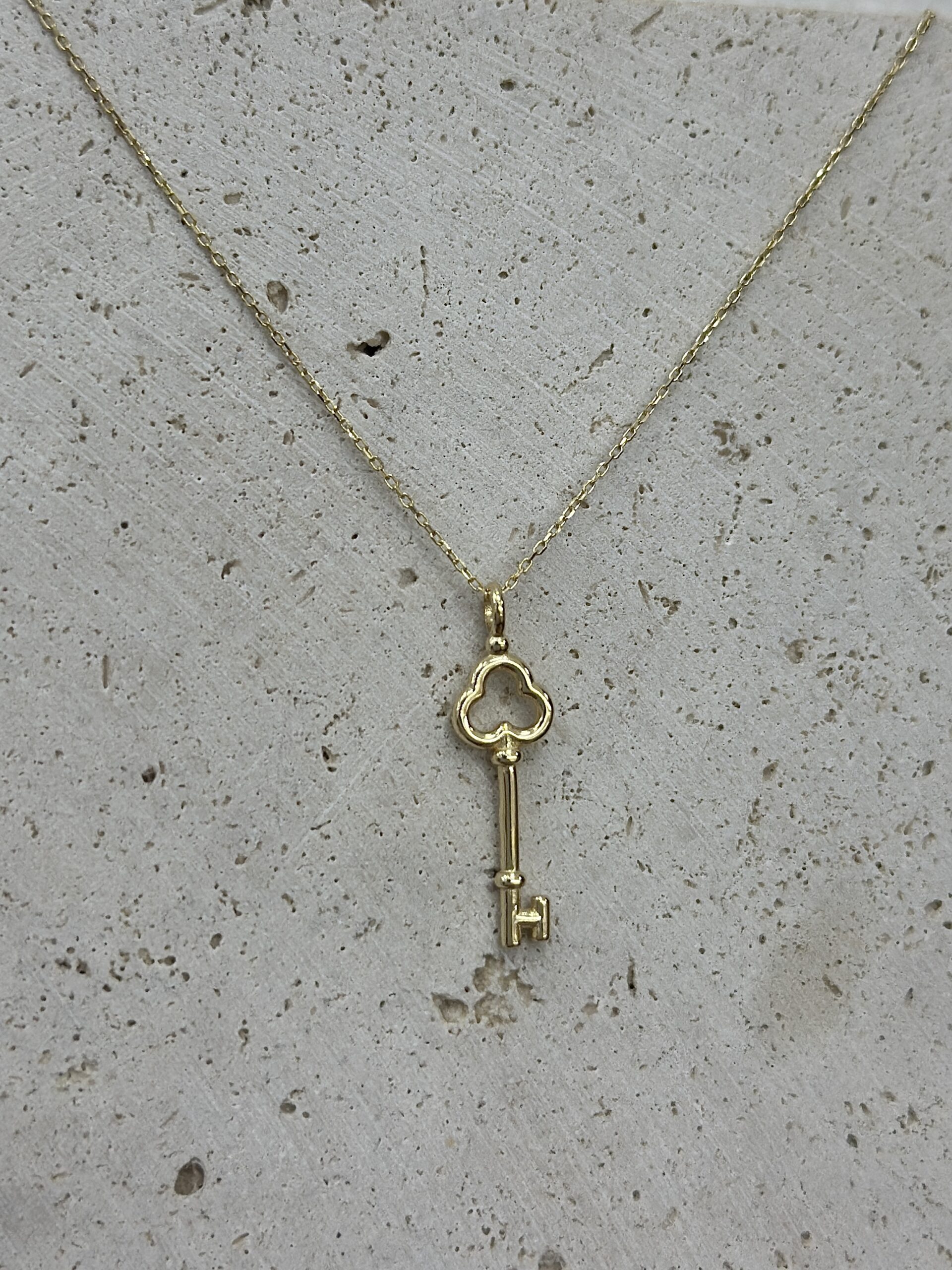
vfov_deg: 39.7
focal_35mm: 48
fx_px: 1760
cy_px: 635
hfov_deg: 30.3
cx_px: 476
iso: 80
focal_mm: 6.86
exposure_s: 1/480
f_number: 1.78
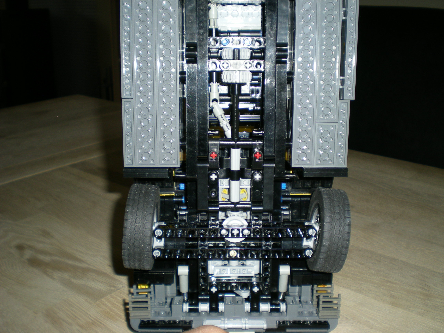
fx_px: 487
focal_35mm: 38
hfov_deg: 49.0
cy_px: 166
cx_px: 222
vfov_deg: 37.7
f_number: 3.1
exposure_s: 1/60
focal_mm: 6.3
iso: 50
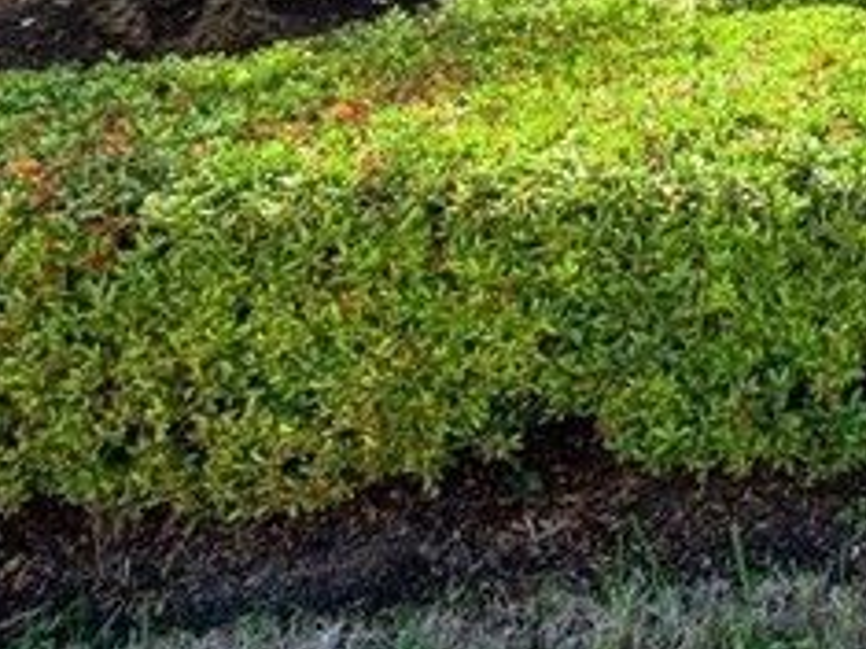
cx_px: 1518
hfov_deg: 21.7
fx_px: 1525
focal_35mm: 61
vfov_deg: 20.0
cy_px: -376
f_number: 7.1
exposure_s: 1/100
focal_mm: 7
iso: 200
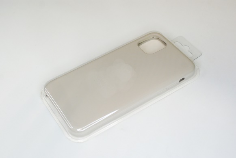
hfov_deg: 37.8
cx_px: 118
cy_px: 79
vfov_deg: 25.8
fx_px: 345
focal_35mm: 52
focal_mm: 35
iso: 1600
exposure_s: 1/160
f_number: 5.6
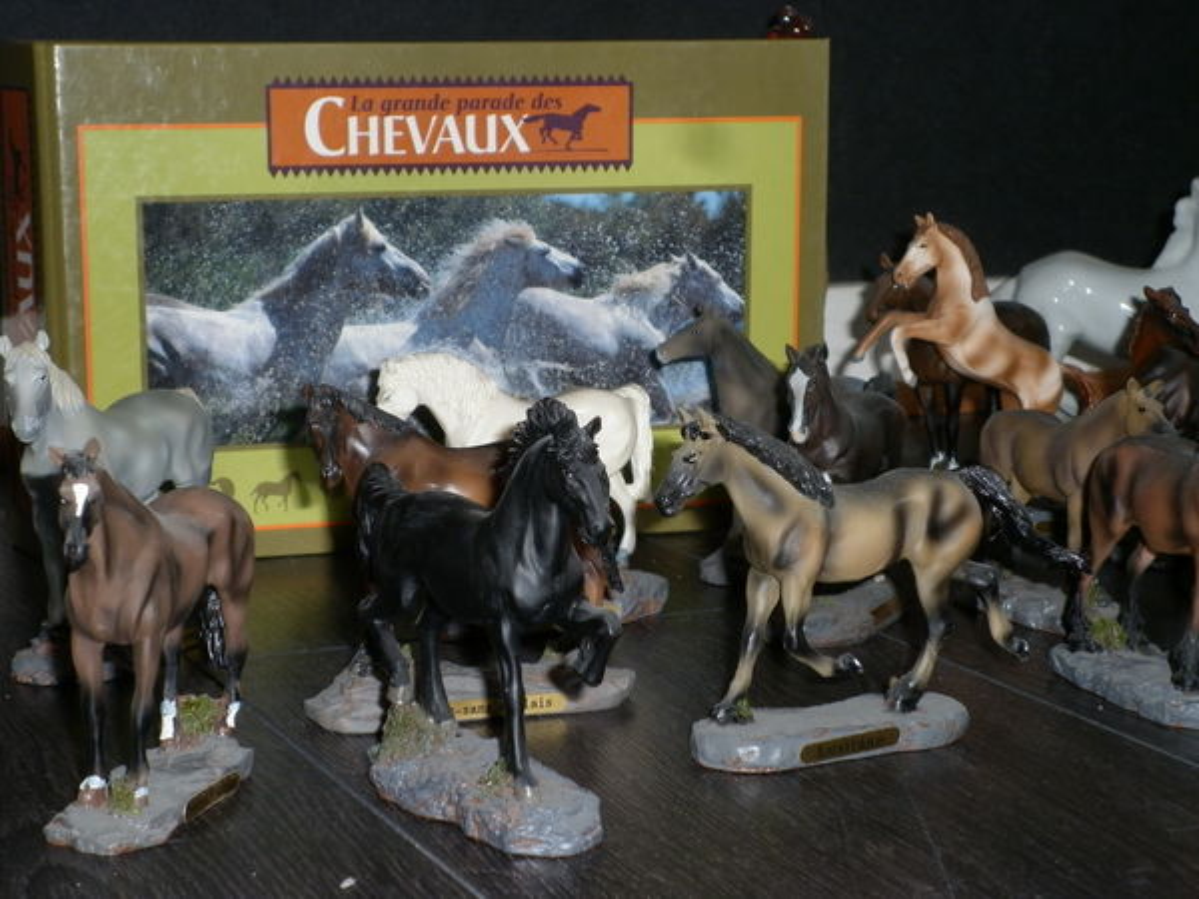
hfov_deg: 26.0
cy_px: 450
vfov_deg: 19.6
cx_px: 600
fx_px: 2598
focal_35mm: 75
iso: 100
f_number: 5
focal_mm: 13.4
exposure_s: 1/80
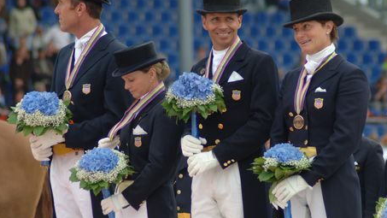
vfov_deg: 2.6
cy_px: 136
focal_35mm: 466
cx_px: 272
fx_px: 4783
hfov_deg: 4.6
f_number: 5.6
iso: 200
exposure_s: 1/250
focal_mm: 210
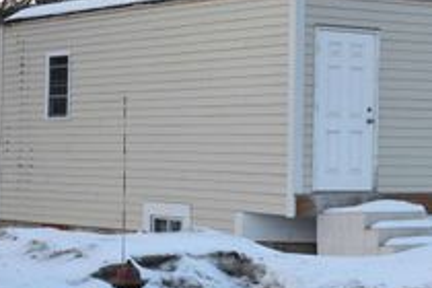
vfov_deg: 10.9
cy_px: 102
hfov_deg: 16.3
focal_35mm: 125
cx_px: 317
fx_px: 1502
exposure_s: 1/200
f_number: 7.1
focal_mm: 35
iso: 800
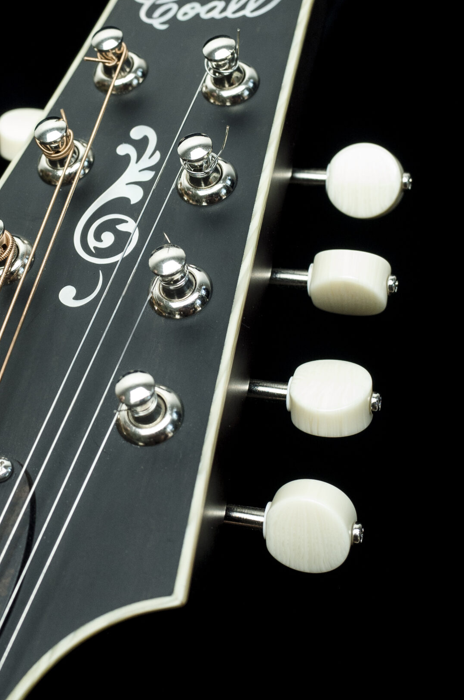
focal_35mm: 55
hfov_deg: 24.2
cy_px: 259
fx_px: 1068
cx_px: 114
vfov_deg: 36.1
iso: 400
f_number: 5
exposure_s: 1/250
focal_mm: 18.3
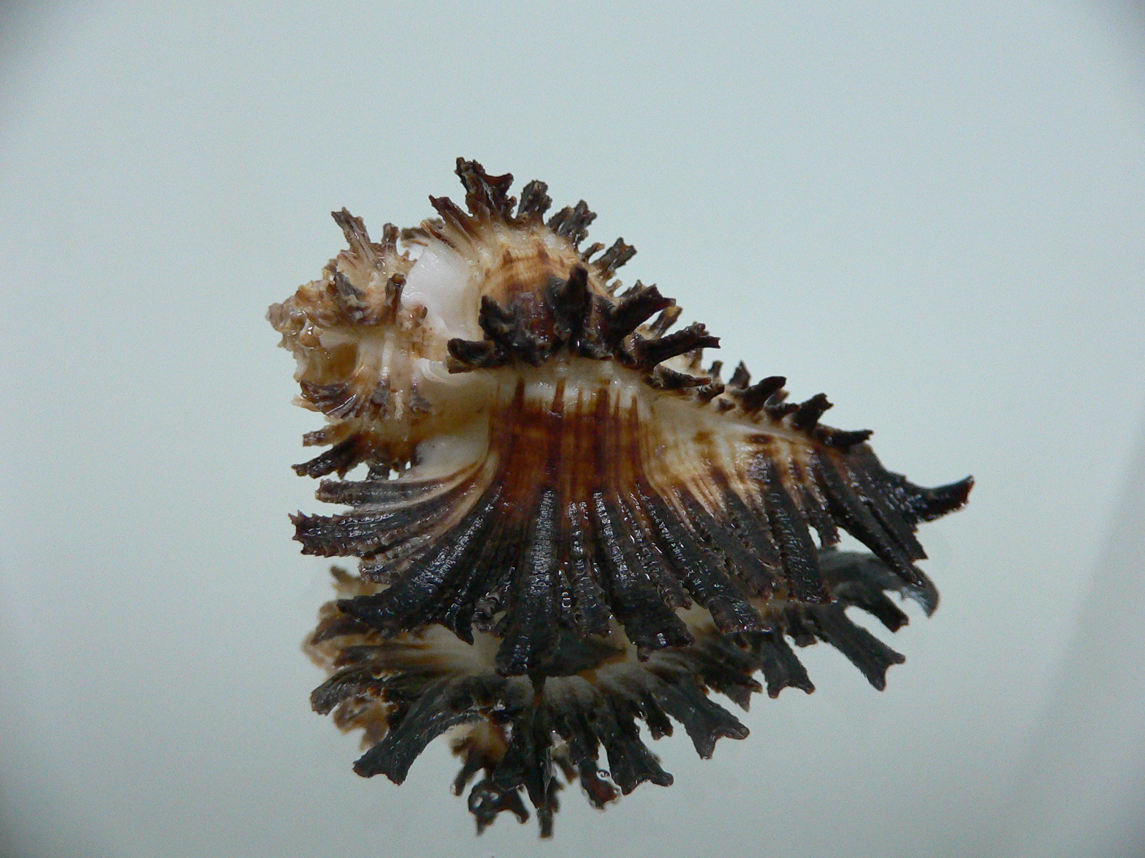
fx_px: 1158
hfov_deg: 52.6
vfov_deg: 40.7
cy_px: 429
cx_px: 572
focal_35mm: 35
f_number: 2.8
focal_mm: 4.6
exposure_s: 1/40
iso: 200
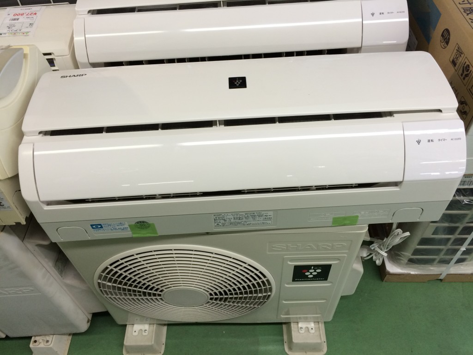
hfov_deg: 61.7
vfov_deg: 48.2
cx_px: 236
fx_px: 396
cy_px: 178
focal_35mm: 29
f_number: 2.2
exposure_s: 1/30
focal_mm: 4.15
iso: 40
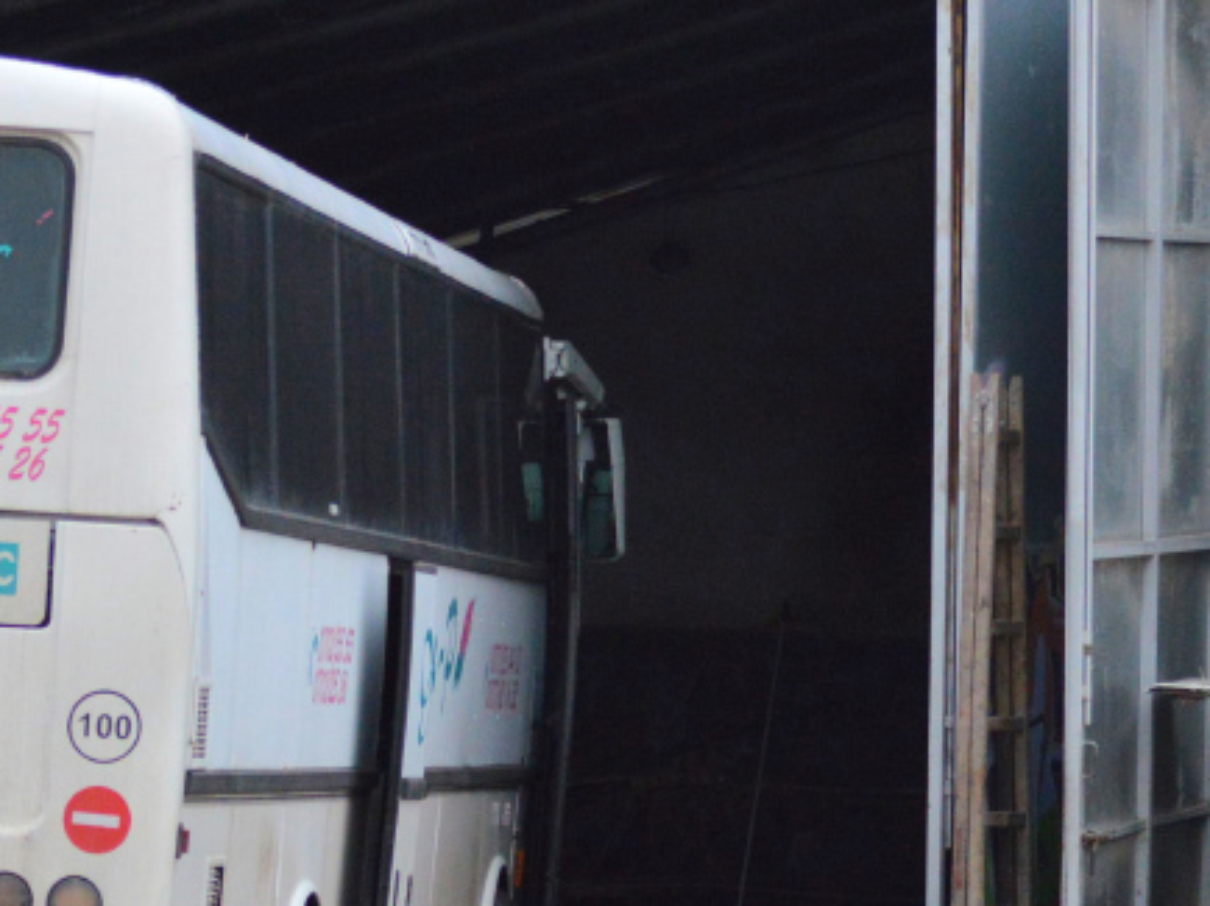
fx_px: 8295
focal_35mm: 237
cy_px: 332
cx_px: 775
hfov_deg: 8.3
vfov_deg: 6.3
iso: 900
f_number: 4
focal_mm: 55
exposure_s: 1/1000
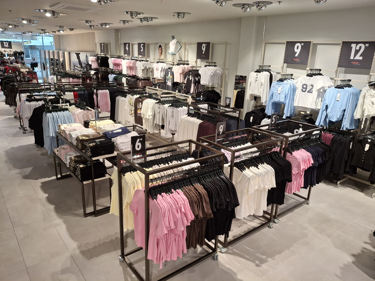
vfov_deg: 54.9
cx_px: 188
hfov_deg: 69.4
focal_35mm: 25
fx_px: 271
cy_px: 140
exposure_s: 1/100
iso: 125
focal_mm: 4.69
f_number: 1.8
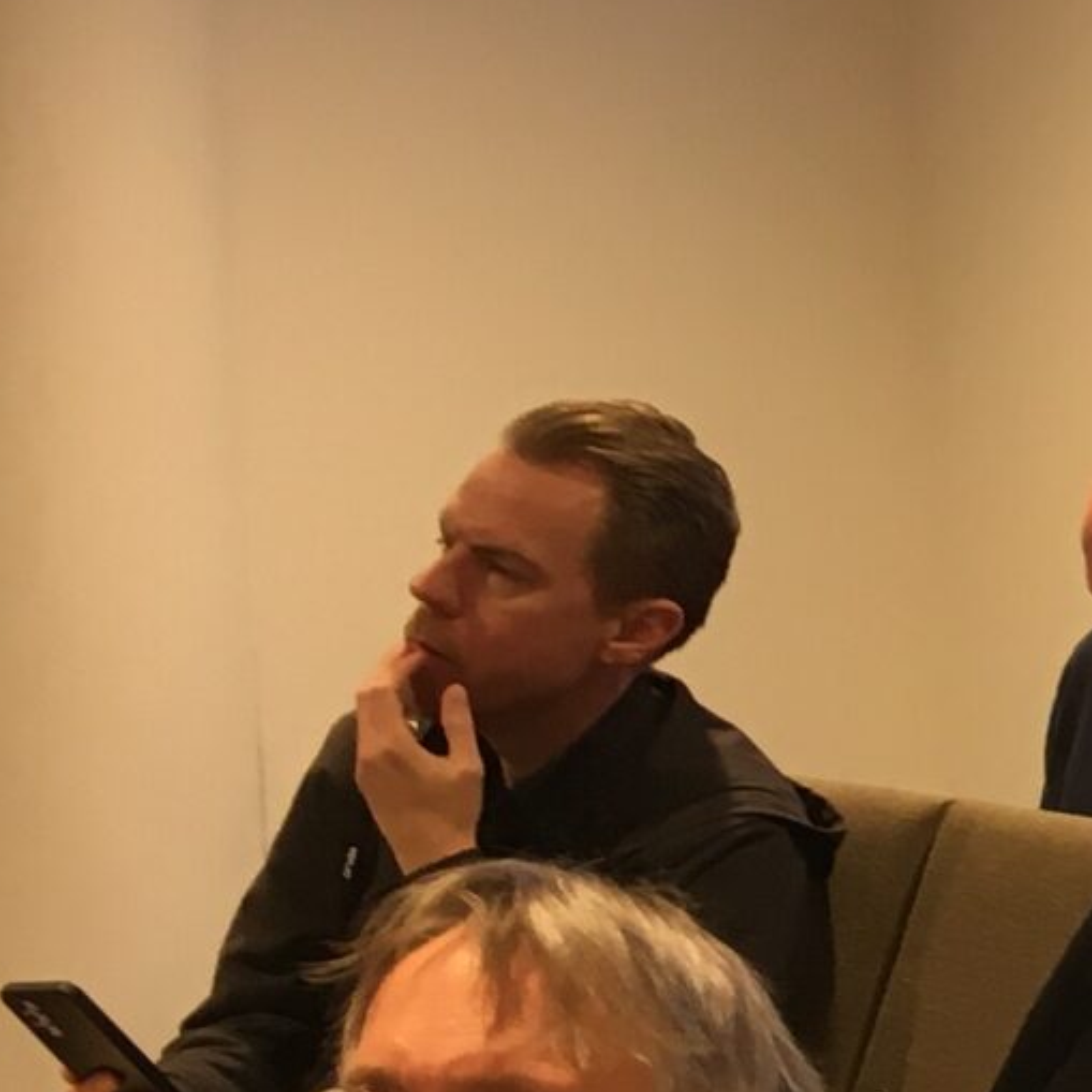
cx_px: 2540
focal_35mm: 129
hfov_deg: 11.4
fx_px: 4604
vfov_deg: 13.4
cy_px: 927
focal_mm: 4.15
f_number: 2.2
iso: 64
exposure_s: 1/33
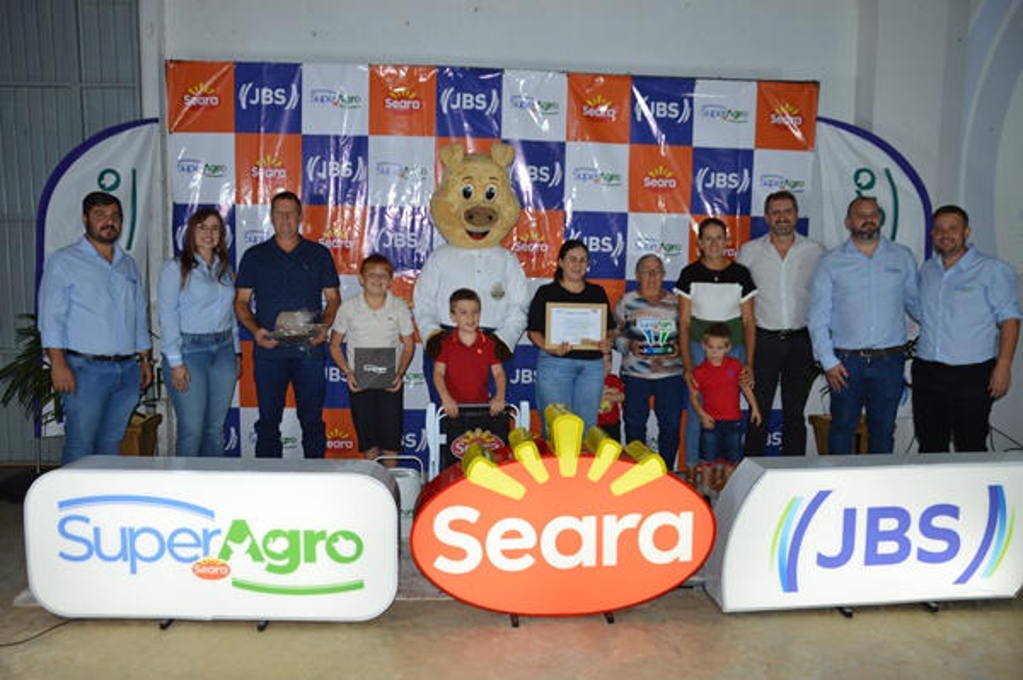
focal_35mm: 32
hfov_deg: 59.5
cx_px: 512
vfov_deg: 41.6
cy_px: 340
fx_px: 894
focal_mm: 21
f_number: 4
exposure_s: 1/125
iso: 400
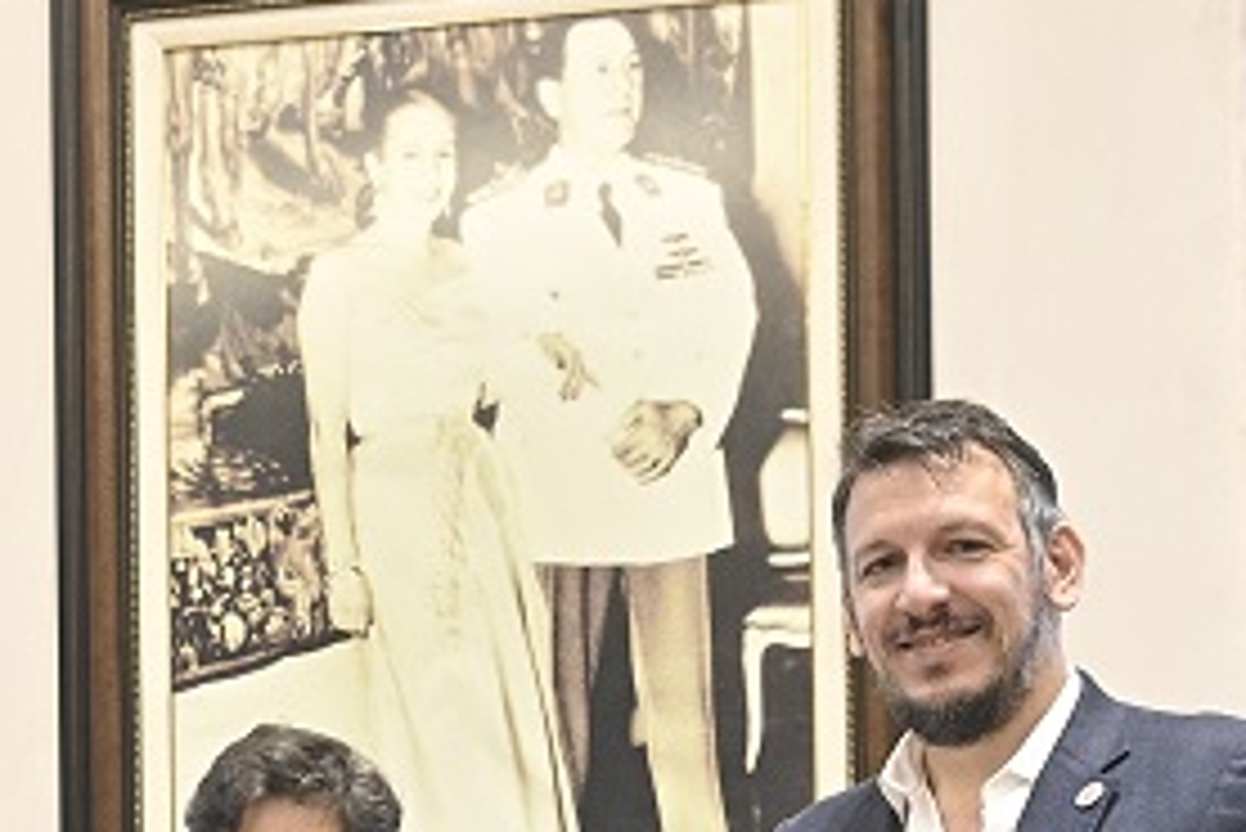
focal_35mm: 101
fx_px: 3497
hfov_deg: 19.8
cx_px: 99
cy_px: 1023
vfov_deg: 13.2
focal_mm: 35
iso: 5000
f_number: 3.5
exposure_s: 1/160
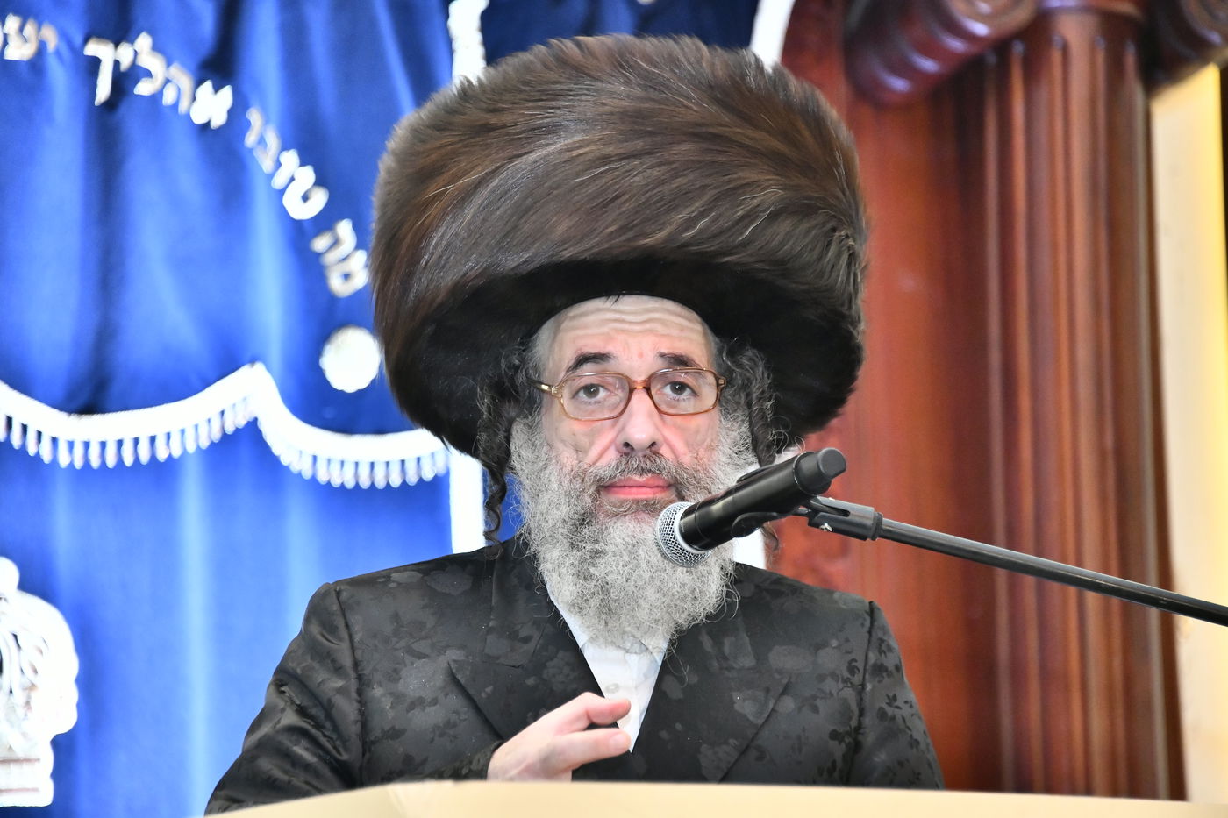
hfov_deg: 9.8
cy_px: 409
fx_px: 7162
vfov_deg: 6.5
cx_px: 614
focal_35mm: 210
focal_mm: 210
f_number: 5.6
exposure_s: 1/100
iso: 4000
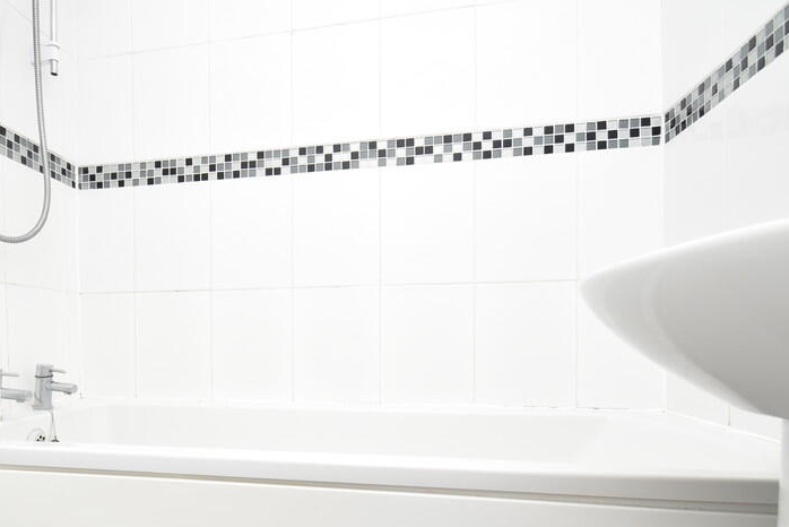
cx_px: 305
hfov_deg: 77.4
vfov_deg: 56.7
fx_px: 482
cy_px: 323
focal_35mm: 22
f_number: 5
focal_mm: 10
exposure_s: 1/200
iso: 360
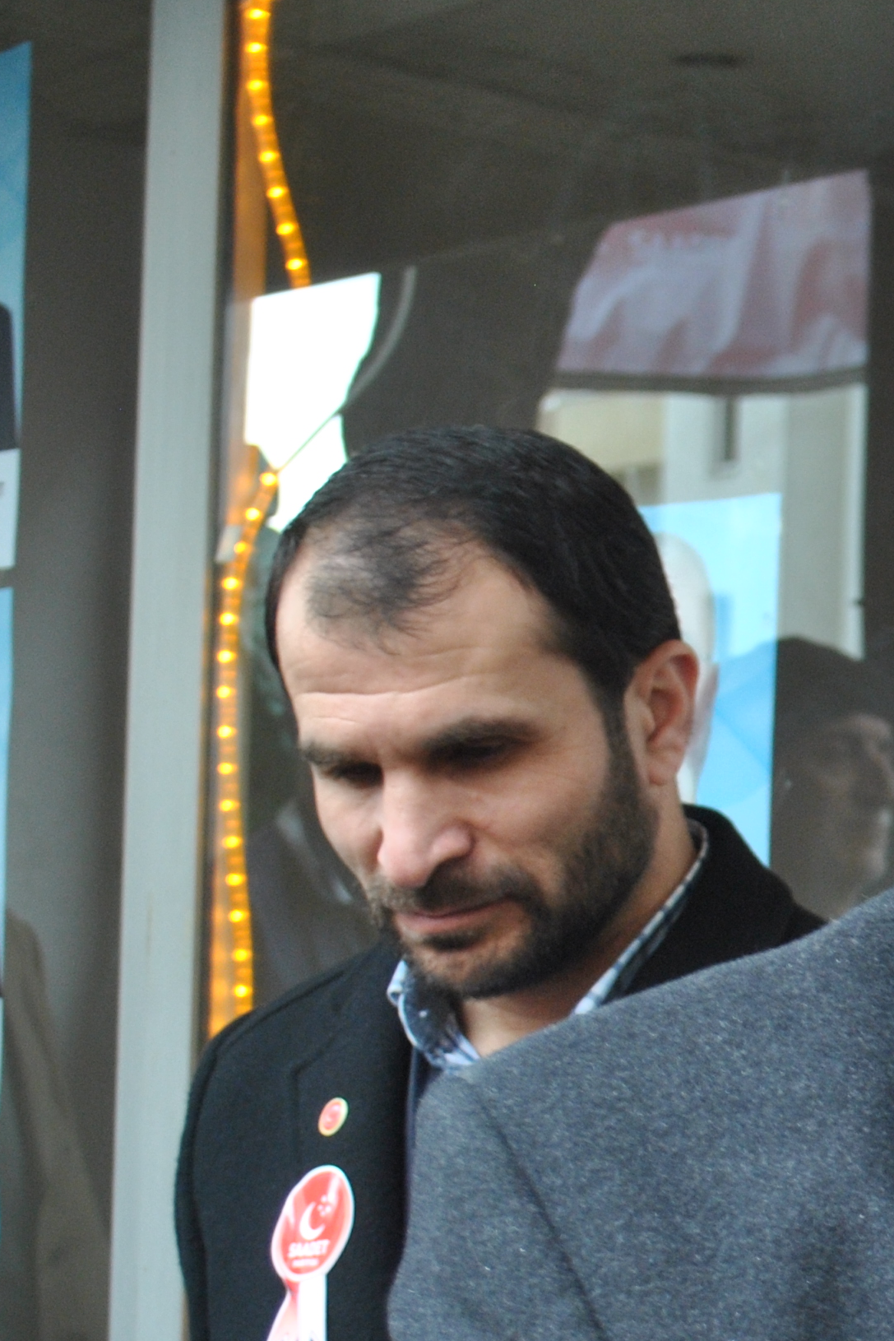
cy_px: 1030
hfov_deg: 12.3
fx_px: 3985
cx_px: 1251
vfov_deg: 19.0
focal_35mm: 107
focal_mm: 30
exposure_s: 1/30
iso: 360
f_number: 4.5
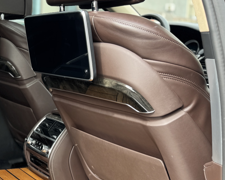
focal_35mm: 60
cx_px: -49
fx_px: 400
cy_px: 105
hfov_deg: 27.4
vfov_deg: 25.4
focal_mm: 6.76
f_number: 1.78
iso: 64
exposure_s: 1/169
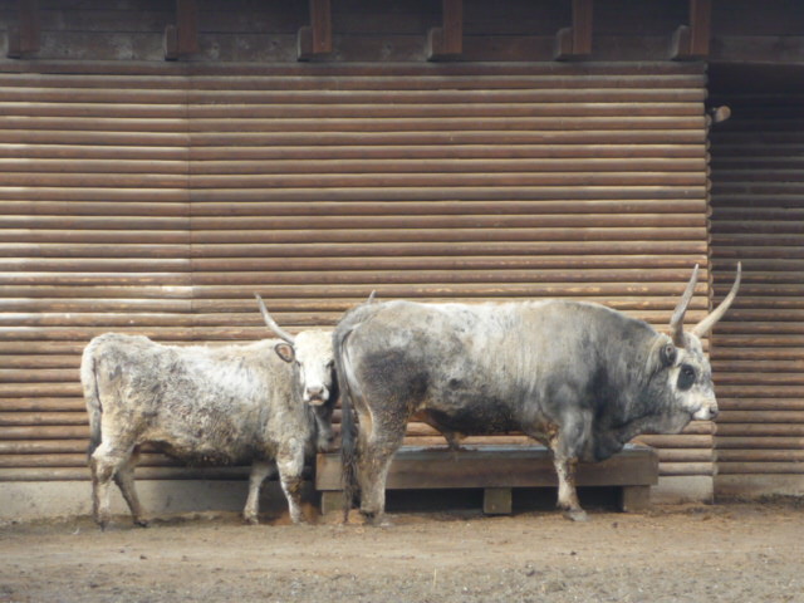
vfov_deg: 11.3
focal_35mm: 131
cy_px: 302
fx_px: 3043
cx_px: 402
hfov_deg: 15.1
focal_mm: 13.6
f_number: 4.4
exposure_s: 1/100
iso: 100
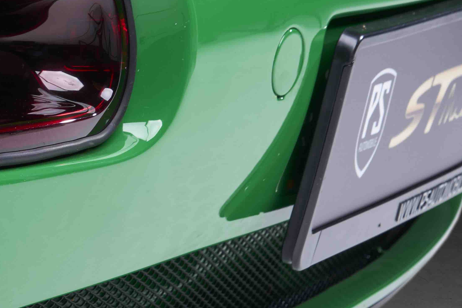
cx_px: -197
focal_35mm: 219
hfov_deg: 9.2
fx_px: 2810
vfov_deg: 6.1
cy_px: -266
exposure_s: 1/160
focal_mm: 52
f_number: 9
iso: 125
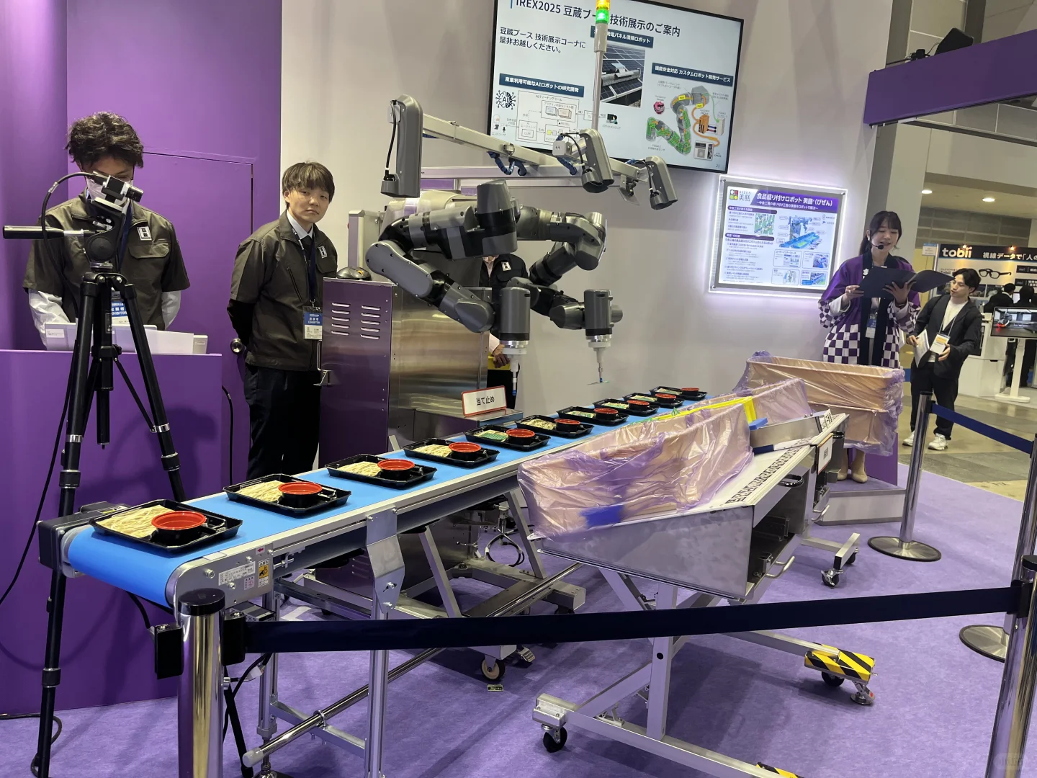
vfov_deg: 53.1
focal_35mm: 26
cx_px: 518
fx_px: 779
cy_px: 389
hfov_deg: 67.3
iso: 80
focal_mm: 5.1
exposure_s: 1/100
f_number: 1.6
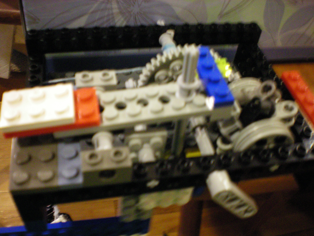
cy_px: 118
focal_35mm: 38
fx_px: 345
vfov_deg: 37.7
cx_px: 157
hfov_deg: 49.0
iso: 400
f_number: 3.1
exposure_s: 1/8
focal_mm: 6.3
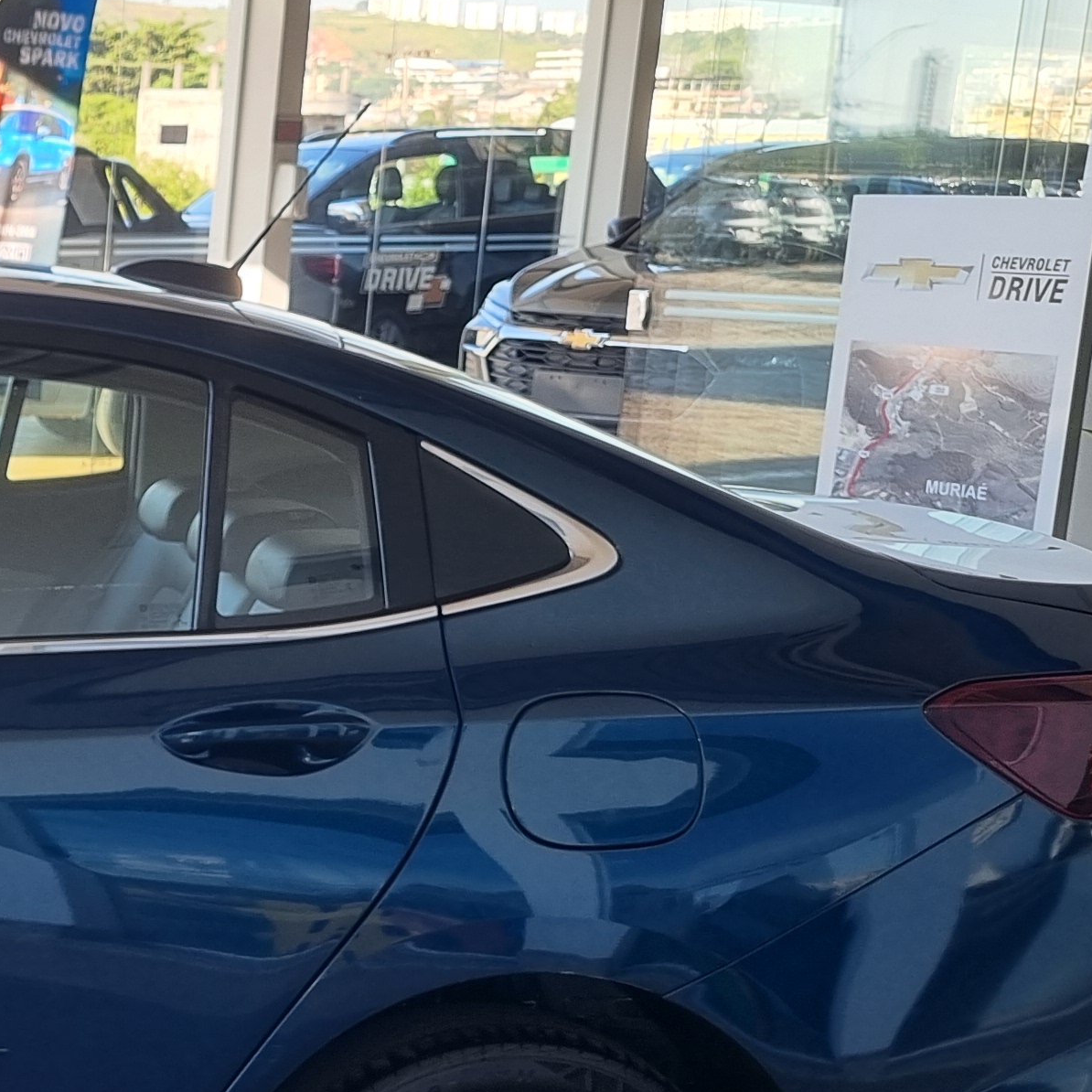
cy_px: 762
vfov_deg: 22.3
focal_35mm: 77
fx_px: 2748
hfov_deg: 19.8
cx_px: -501
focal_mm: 5.4
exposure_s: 1/195
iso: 50
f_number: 1.8
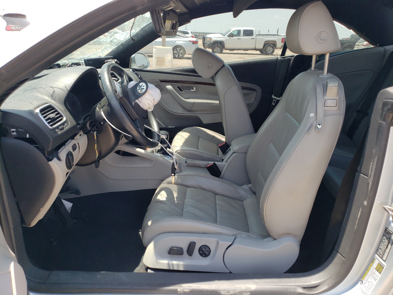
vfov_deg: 53.1
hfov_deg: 67.3
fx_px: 295
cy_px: 148
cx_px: 196
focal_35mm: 26
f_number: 1.5
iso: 50
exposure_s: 1/909
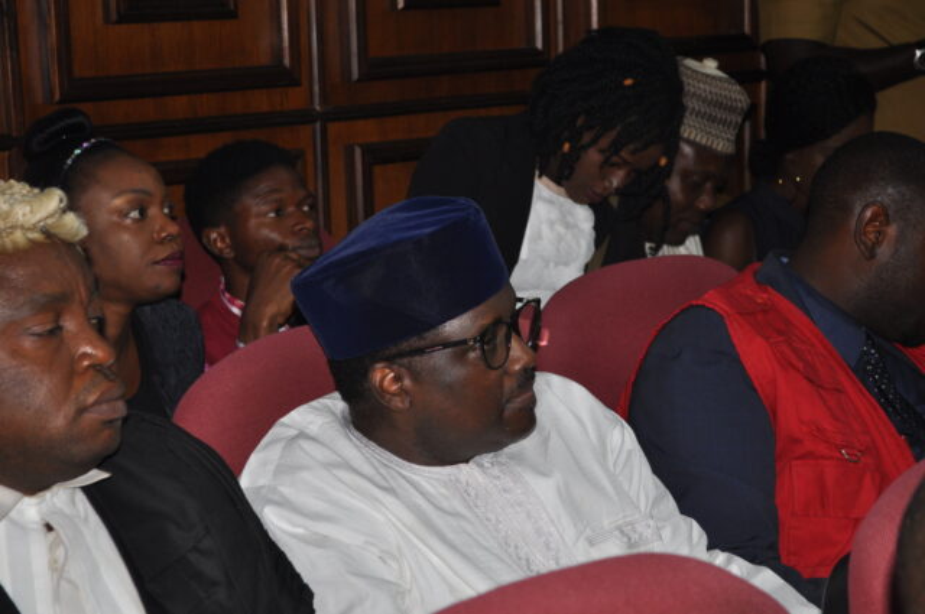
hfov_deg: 24.6
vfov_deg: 16.5
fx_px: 2117
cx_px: 462
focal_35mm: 82
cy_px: 307
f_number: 5.6
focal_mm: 55
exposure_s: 1/60
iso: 400
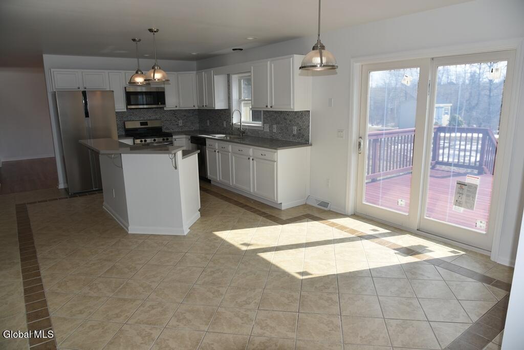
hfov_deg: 73.7
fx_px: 350
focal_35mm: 24
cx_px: 262
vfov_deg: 53.2
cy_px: 175
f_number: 6.3
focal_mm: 24
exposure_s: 1/160
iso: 100
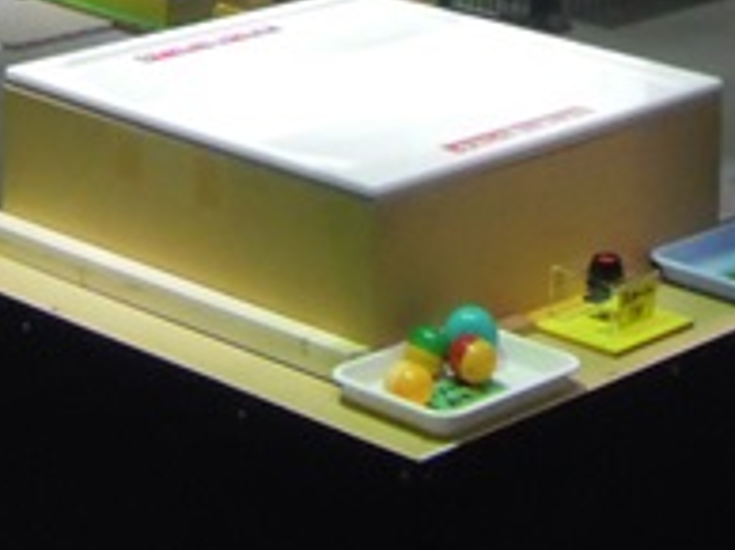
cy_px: -569
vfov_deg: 10.3
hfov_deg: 15.0
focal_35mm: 132
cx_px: 330
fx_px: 2799
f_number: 2.8
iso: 640
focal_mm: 5.7
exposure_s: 1/125
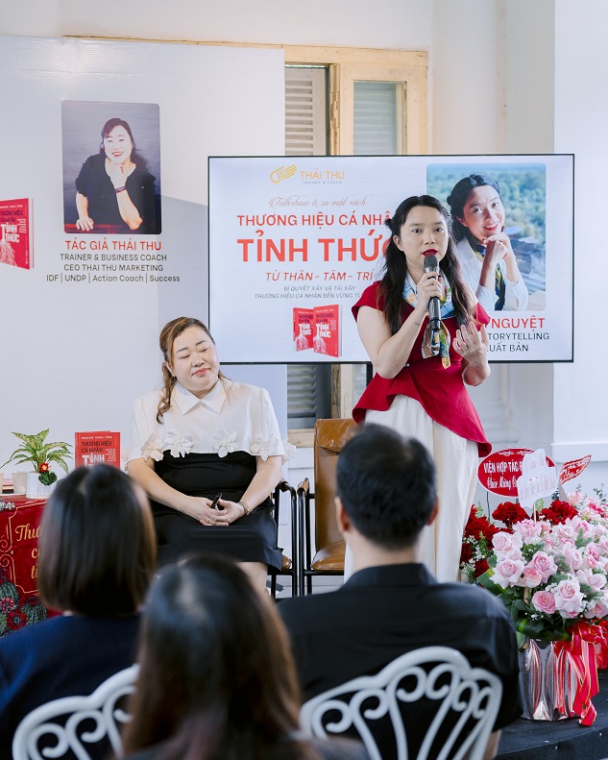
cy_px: 380
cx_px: 73
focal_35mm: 84
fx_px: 1889
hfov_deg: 18.0
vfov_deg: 22.7
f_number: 2.8
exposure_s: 1/125
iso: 800
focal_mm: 59
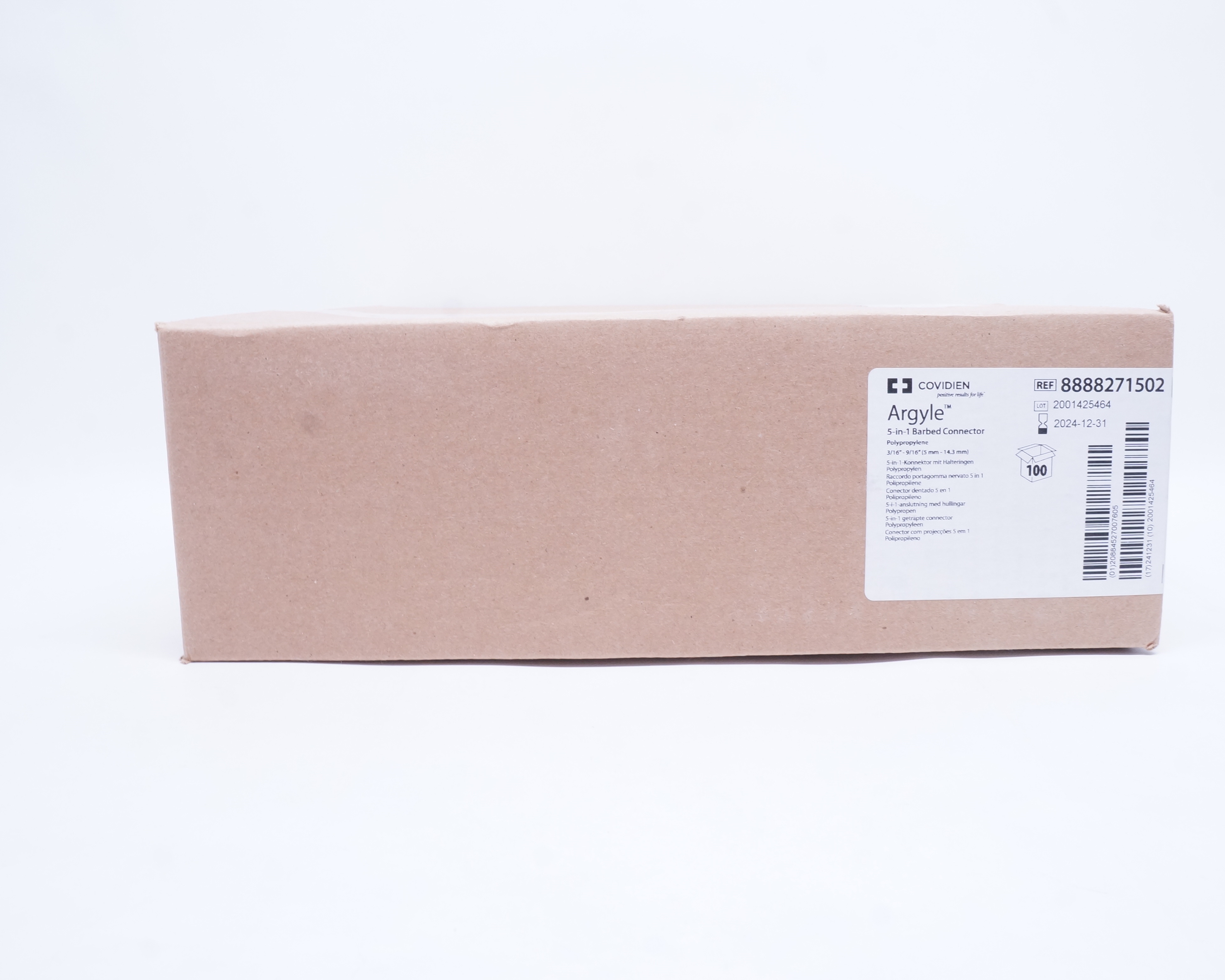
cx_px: 675
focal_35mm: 32
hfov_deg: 55.6
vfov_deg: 45.8
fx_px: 1160
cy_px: 479
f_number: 11
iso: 800
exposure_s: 1/20
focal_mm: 18
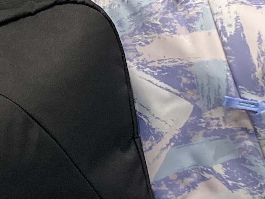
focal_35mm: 169
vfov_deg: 8.8
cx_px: -2
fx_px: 1294
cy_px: 43
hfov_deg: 11.6
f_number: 1.8
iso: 125
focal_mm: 3.99
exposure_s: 1/60
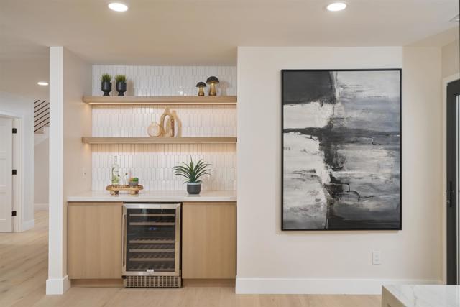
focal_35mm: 27
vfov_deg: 48.0
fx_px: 345
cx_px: 230
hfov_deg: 67.4
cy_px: 154
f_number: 8
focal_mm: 27
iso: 400
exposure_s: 1/60
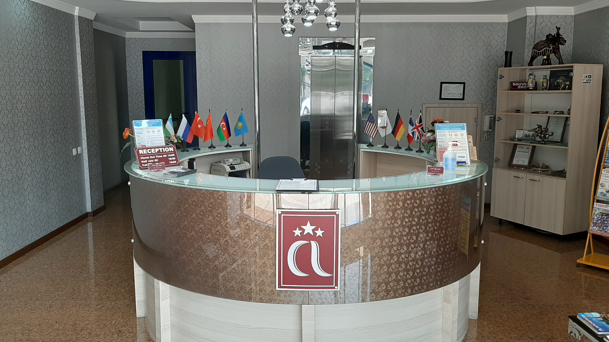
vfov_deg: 37.8
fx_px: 501
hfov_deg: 62.6
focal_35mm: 31
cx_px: 295
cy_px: 163
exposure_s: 1/138
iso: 40
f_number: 1.7
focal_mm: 3.93
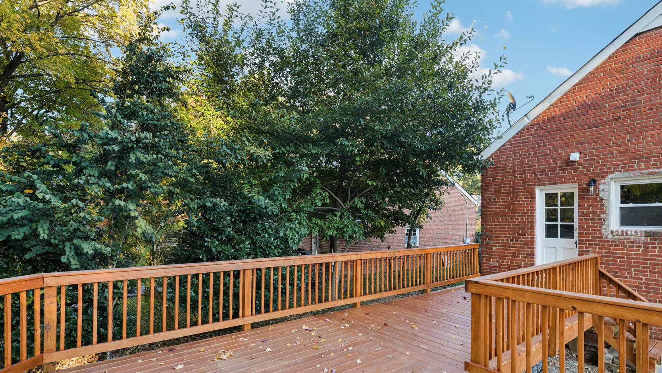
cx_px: 369
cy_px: 231
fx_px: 316
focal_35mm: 18
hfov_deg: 92.3
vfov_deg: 60.3
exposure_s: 1/15
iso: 160
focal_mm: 14
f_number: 8
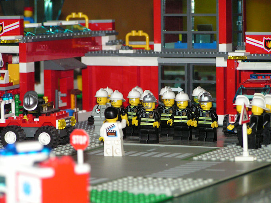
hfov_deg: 10.5
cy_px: 102
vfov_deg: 7.9
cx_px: 136
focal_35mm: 188
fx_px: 1471
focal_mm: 31.2
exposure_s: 1/200
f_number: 3.2
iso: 200
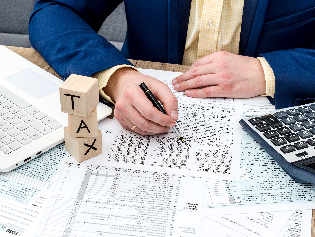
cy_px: 117
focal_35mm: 63
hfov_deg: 30.7
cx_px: 165
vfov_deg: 23.3
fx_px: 573
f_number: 8
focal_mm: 38
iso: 500
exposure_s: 1/125
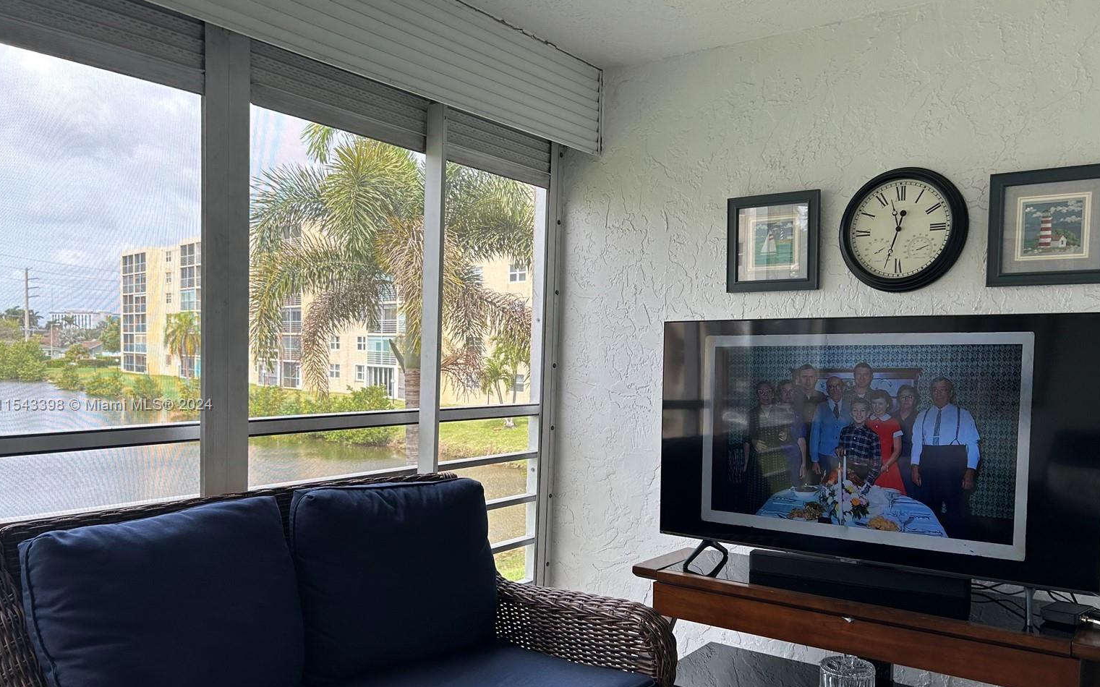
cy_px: 406
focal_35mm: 29
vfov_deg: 43.0
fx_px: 869
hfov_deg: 64.6
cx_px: 560
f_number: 1.5
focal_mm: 5.7
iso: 50
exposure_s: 1/569
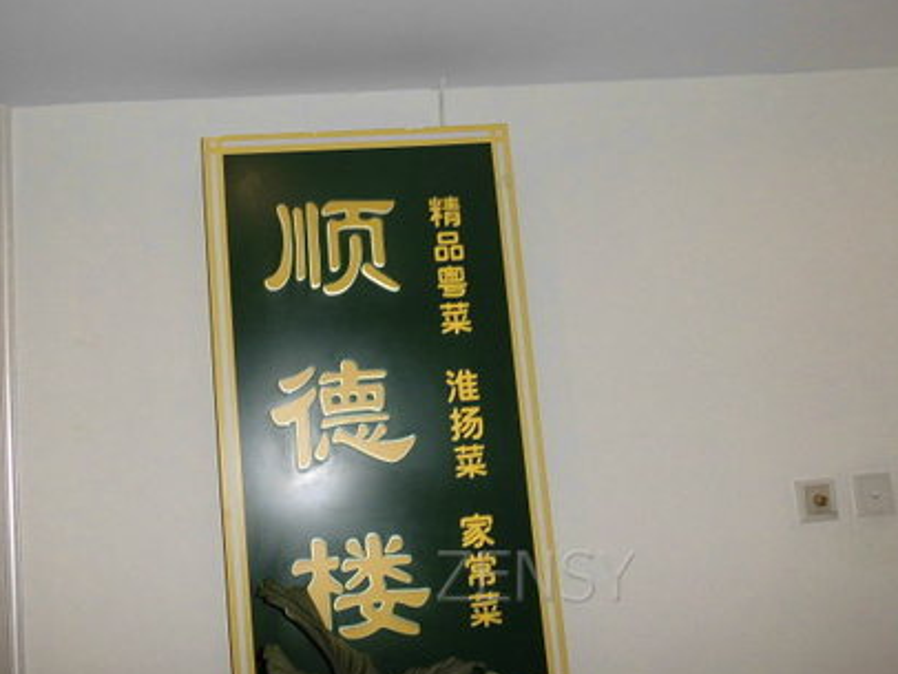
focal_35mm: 32
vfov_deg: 44.2
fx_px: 831
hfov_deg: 56.5
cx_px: 374
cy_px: 339
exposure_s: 1/60
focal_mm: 4.6
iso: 100
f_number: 3.2
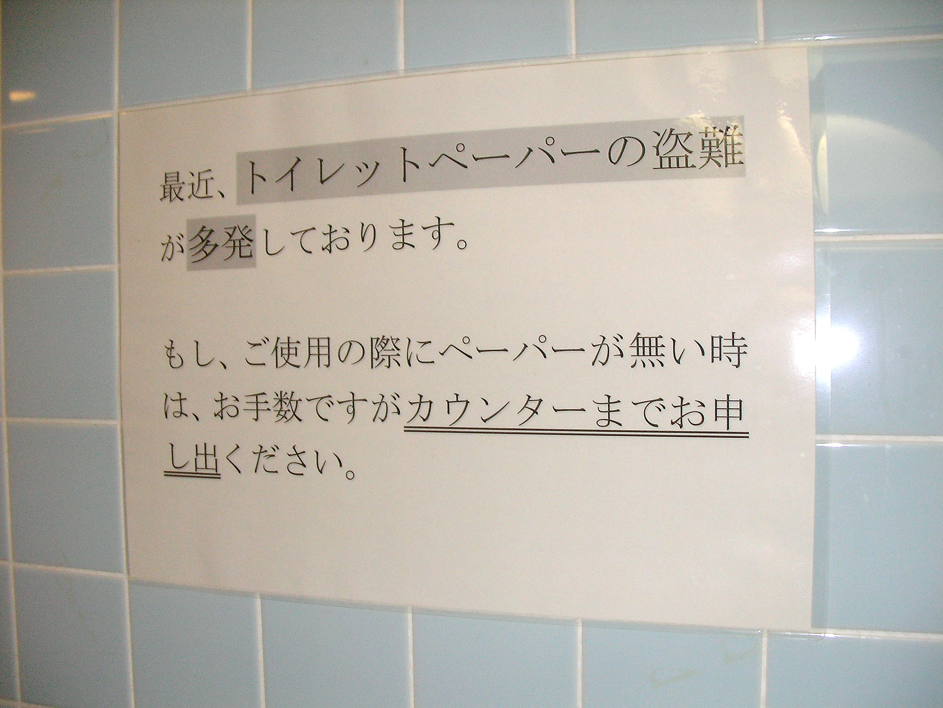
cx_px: 472
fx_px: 1035
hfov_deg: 49.0
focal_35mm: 38
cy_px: 354
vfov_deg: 37.7
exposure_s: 1/40
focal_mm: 6.3
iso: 100
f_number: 3.5
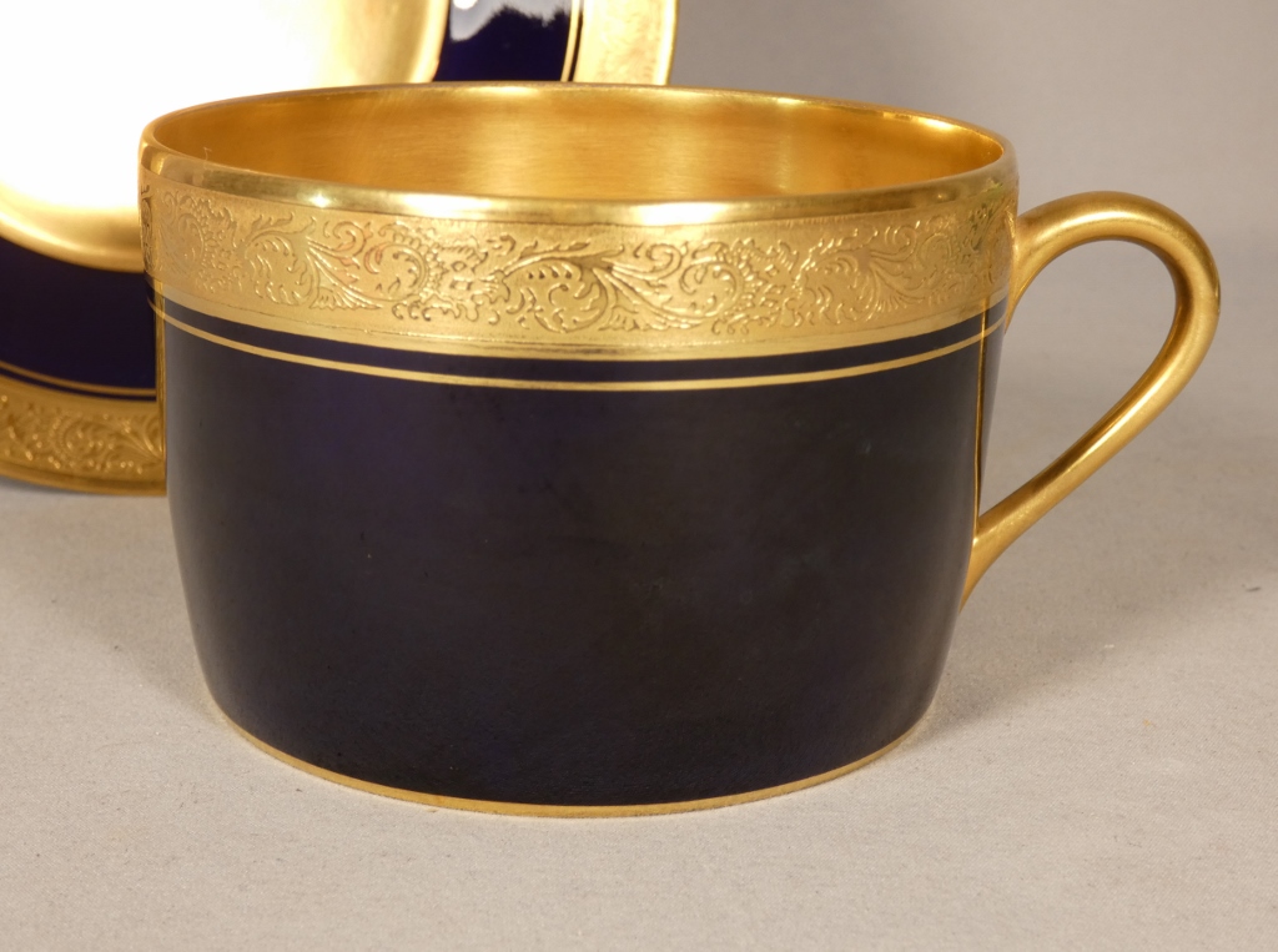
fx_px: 2247
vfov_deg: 23.9
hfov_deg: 31.8
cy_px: 476
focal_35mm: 61
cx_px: 639
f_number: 4.1
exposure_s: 1/80
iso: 160
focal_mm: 10.8
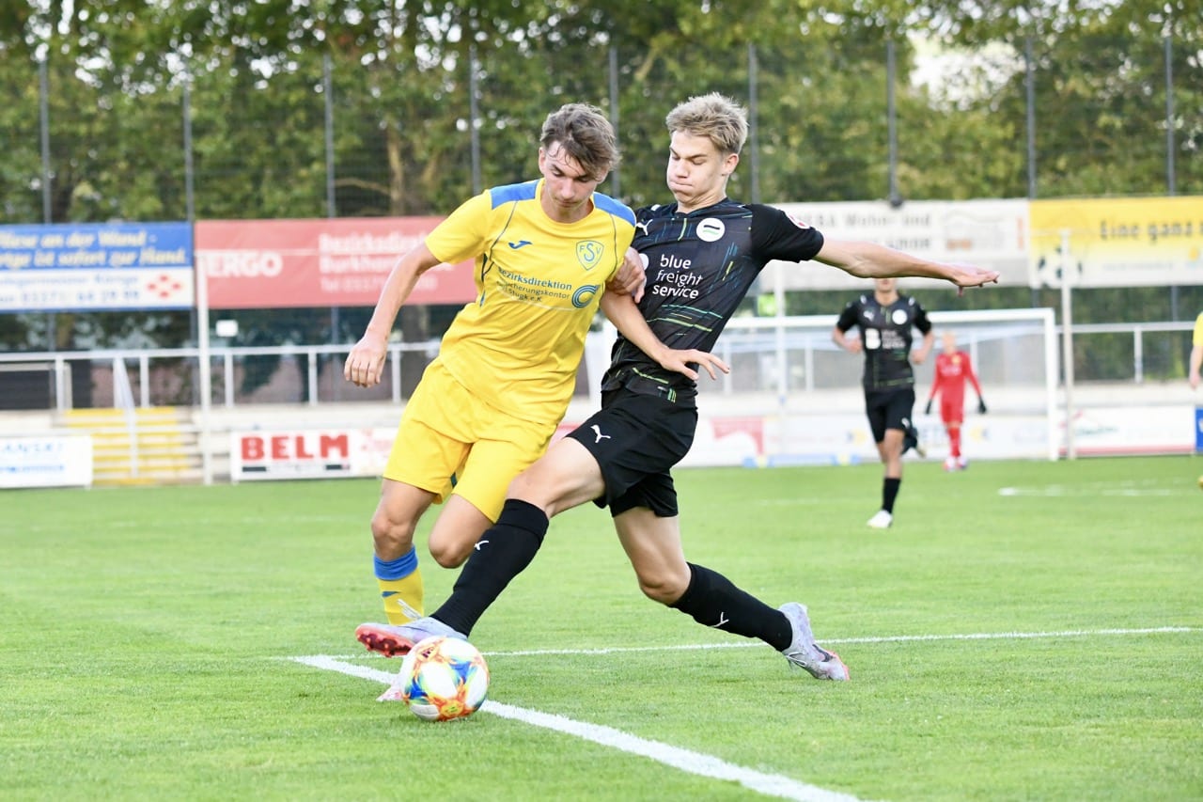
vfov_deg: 9.1
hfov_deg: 13.7
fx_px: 5012
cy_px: 401
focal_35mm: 150
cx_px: 602
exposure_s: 1/1600
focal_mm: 150
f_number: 5
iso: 8000
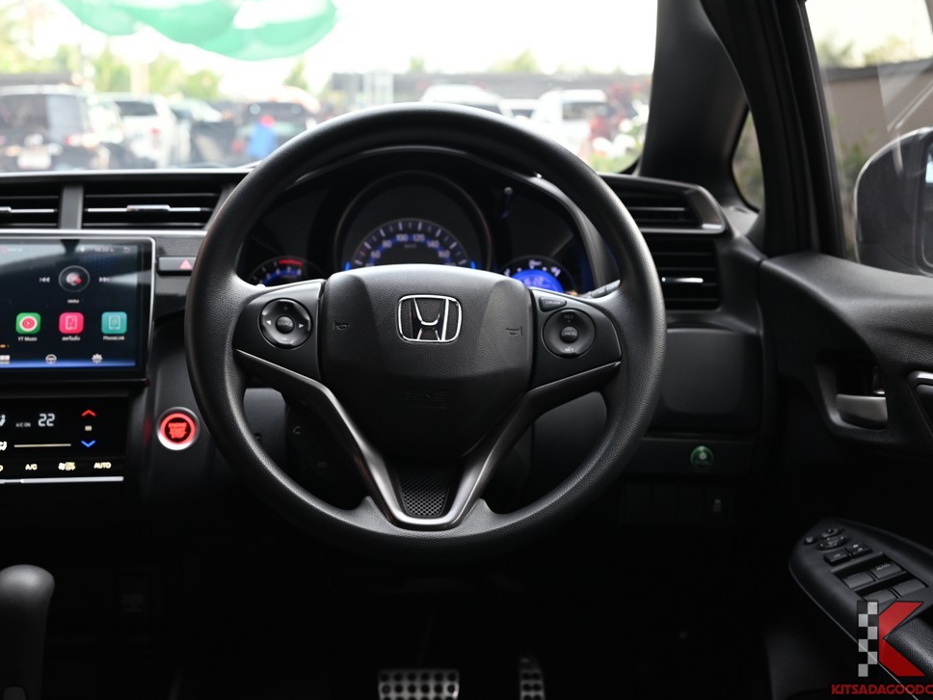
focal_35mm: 47
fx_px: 1267
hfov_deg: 40.4
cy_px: 350
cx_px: 428
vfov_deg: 30.9
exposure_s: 1/30
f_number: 5.6
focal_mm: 43
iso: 560
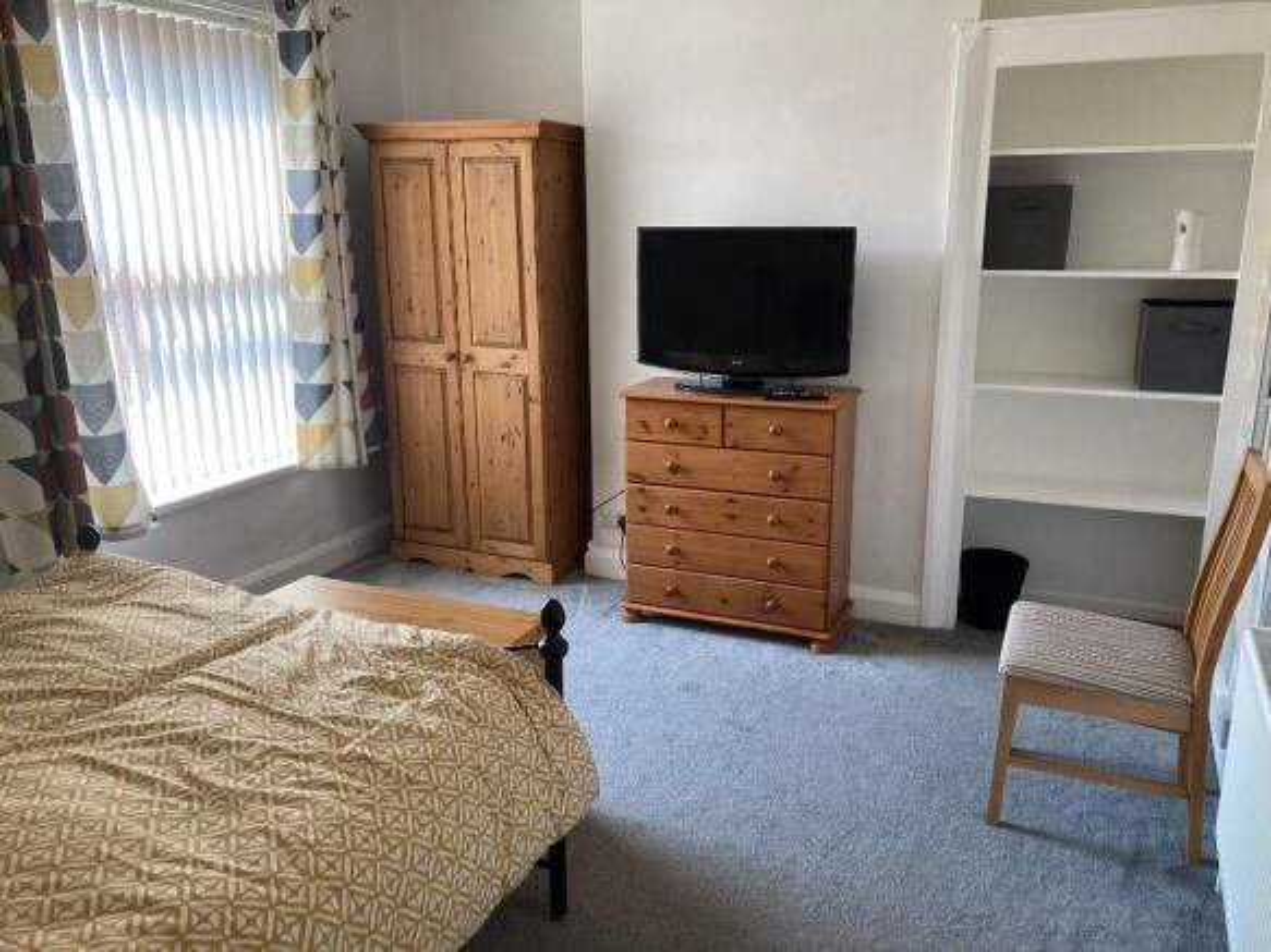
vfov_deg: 49.7
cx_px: 636
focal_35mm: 28
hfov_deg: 63.5
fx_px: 1028
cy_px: 476
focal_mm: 3.99
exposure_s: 1/92
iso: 80
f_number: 1.8
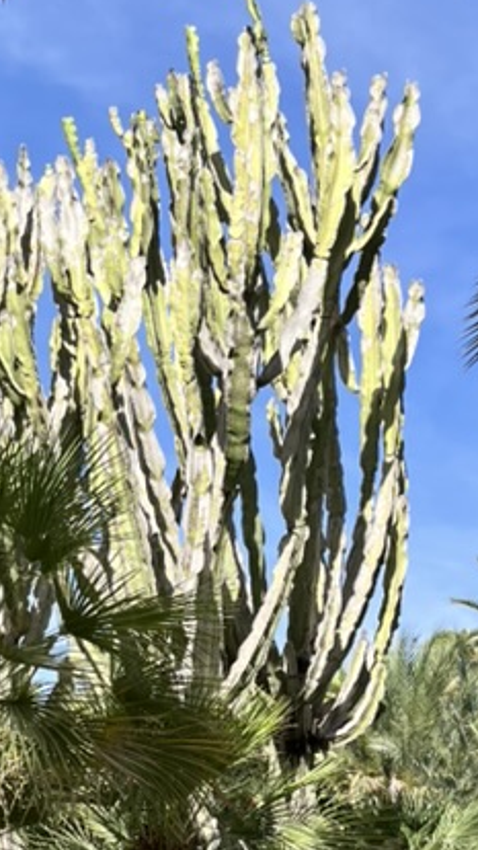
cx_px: 158
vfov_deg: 29.0
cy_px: 760
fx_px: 1577
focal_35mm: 70
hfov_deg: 17.2
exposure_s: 1/2688
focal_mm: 5.1
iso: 50
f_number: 1.6
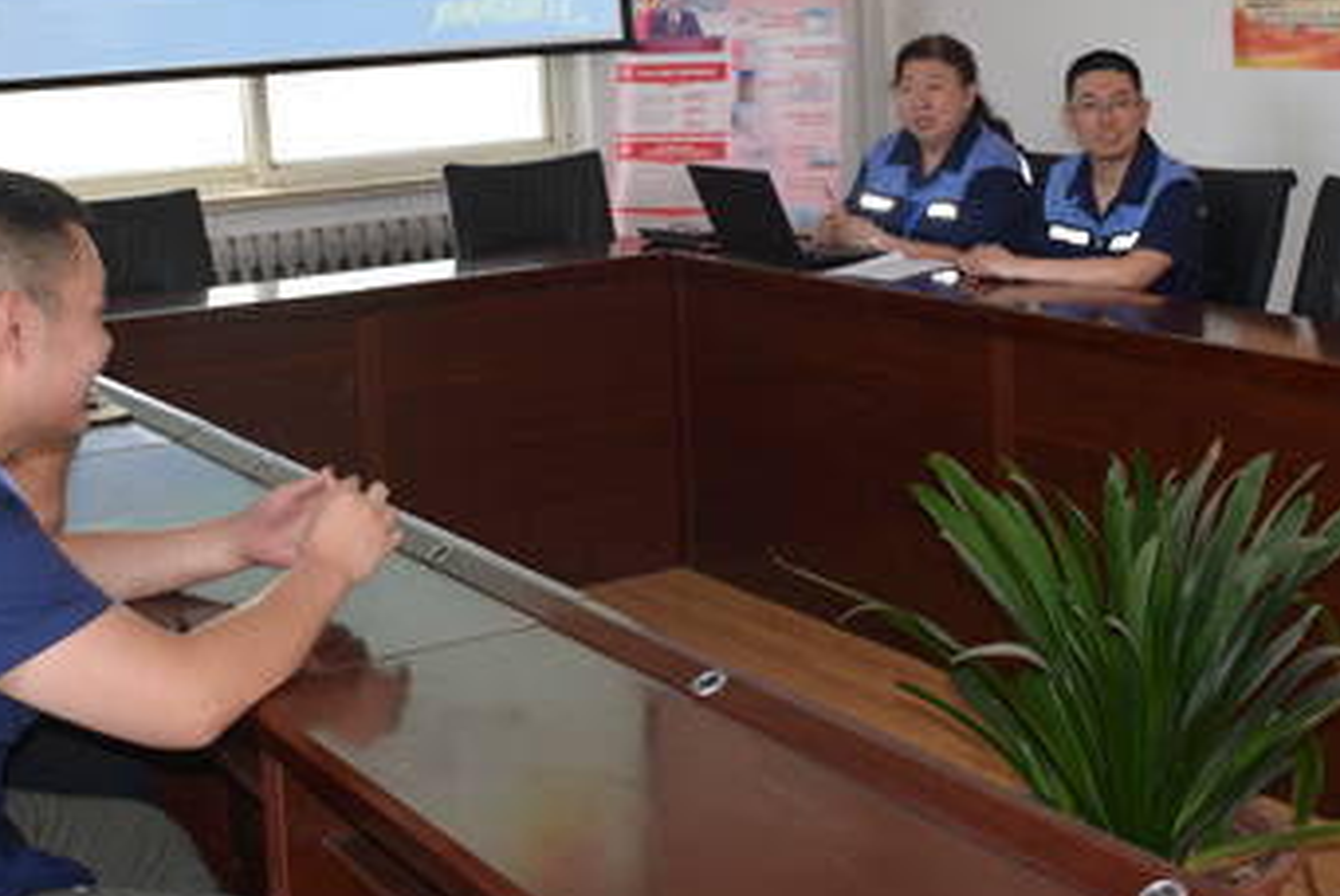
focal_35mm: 58
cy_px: 196
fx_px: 2161
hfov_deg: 34.4
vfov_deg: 23.1
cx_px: 715
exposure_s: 1/125
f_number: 5.6
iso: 720
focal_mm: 22
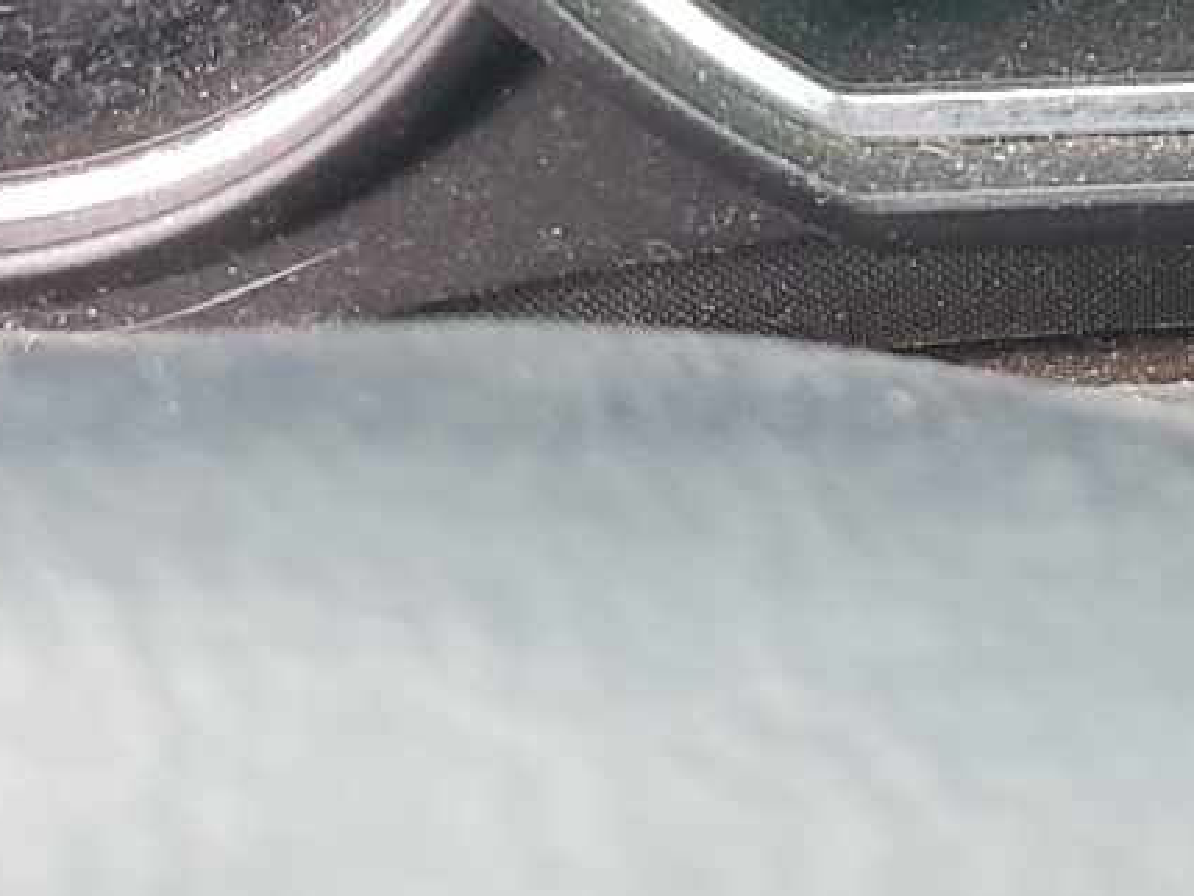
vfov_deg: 13.8
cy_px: -668
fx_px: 3347
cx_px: 1294
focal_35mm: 97
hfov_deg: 19.4
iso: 69
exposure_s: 1/120
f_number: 1.5
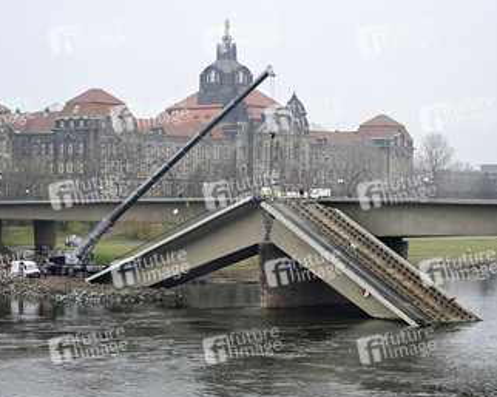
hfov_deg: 20.8
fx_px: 1352
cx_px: 263
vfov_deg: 16.7
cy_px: 230
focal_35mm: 92
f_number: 4
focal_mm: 70
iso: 1600
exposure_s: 1/2000
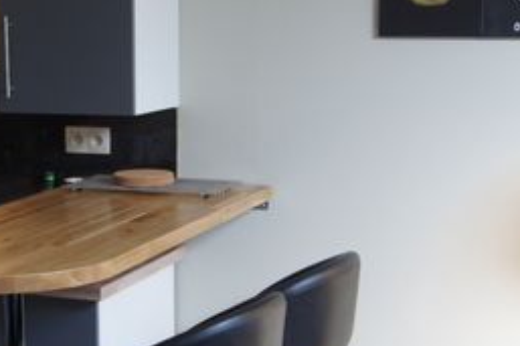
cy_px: 222
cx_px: 125
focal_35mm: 84
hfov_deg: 23.9
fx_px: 1213
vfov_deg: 16.2
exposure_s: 1/40
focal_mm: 24
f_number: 4
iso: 250
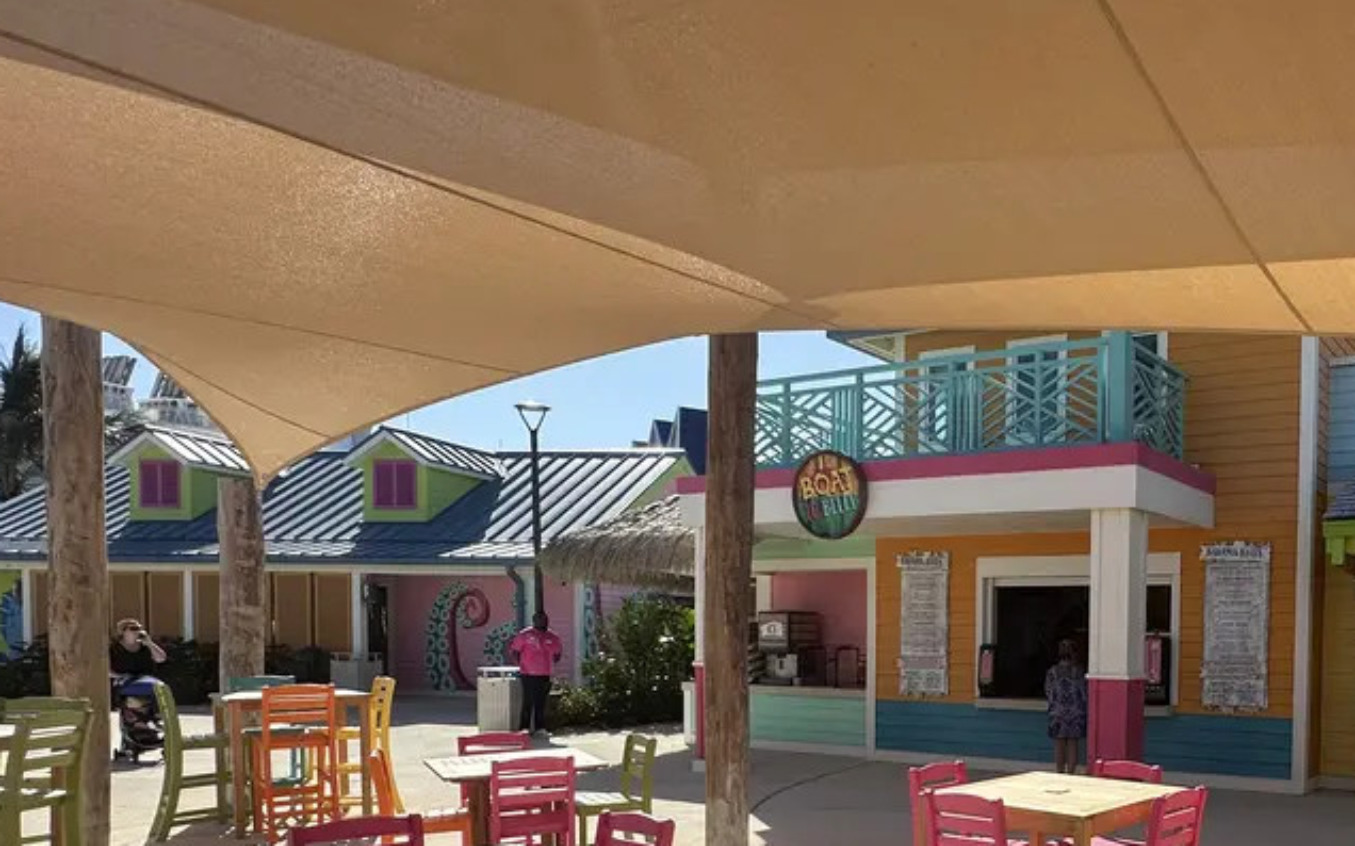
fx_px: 1034
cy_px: 682
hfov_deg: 60.3
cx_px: 1114
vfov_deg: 42.4
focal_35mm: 28
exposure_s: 1/1366
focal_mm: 2.22
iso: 40
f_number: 2.2
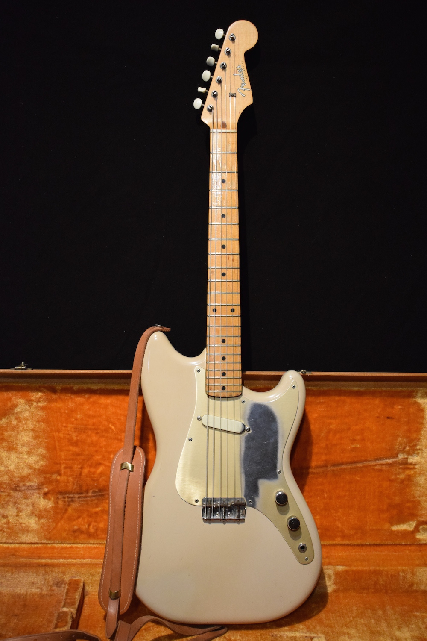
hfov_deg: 30.8
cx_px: 214
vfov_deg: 45.0
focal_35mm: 44
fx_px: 774
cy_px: 320
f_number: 4.2
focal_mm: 29
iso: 3200
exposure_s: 1/60
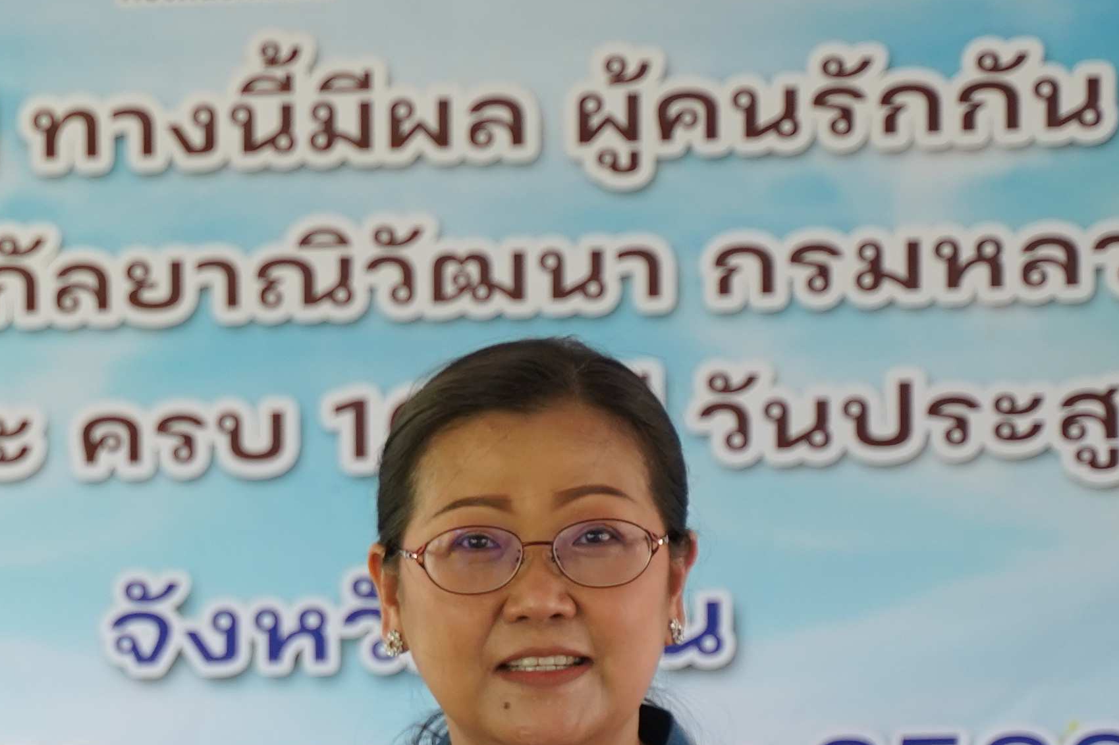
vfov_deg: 6.2
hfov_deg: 9.3
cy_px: 983
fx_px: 6805
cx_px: -285
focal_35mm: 219
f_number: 2.8
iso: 800
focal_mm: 62
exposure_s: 1/320
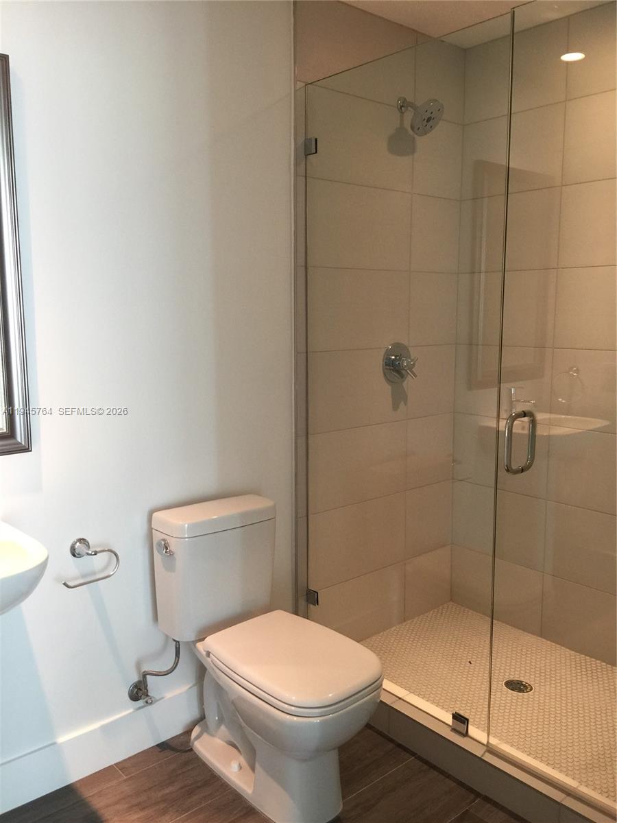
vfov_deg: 61.7
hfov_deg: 48.2
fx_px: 689
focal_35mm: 29
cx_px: 308
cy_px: 412
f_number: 2.2
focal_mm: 4.15
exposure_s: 1/15
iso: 50
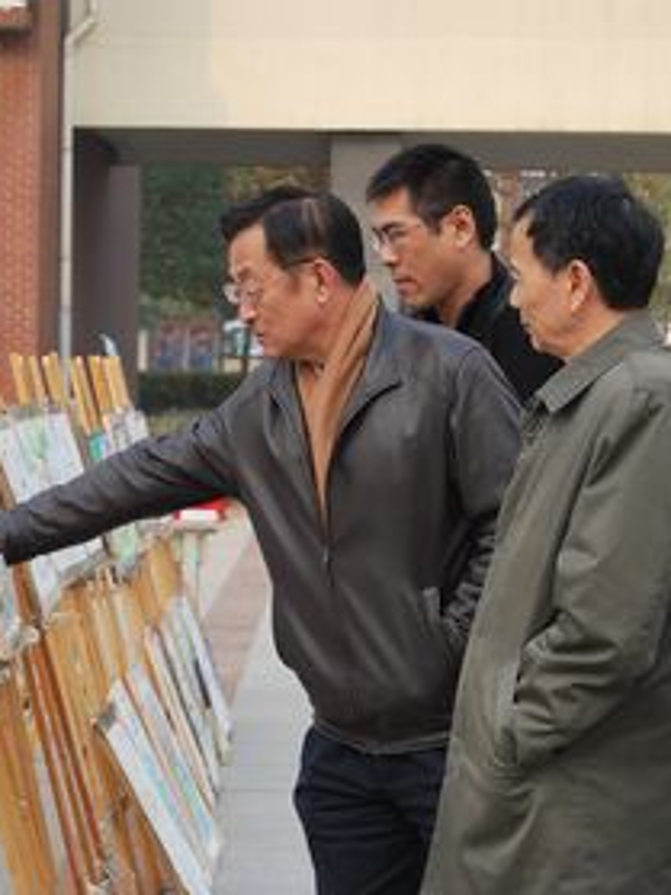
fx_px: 3097
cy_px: 448
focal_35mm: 120
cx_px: 270
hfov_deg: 12.4
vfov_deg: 16.5
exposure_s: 1/125
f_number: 5.6
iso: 100
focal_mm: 55
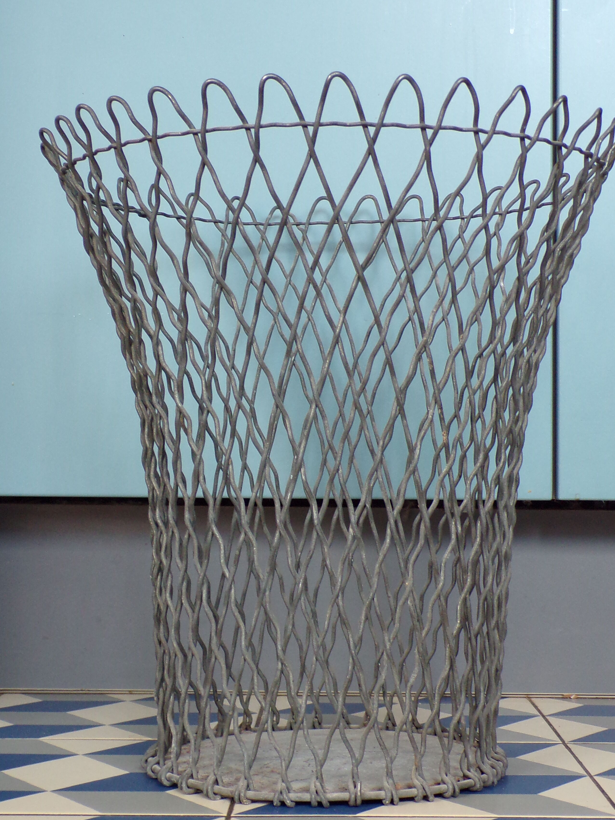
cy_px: 356
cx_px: 328
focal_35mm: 57
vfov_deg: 33.7
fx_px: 1350
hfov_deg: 25.7
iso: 198
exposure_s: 1/34
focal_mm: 7.6
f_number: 3.4
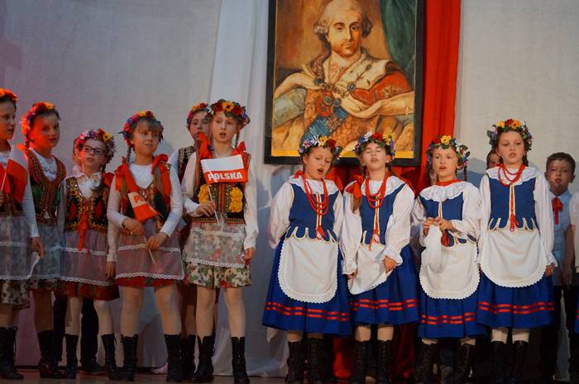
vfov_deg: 18.1
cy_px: 192
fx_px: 1205
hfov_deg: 27.0
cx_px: 290
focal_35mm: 75
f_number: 5.6
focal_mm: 50
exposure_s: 1/160
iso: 2000
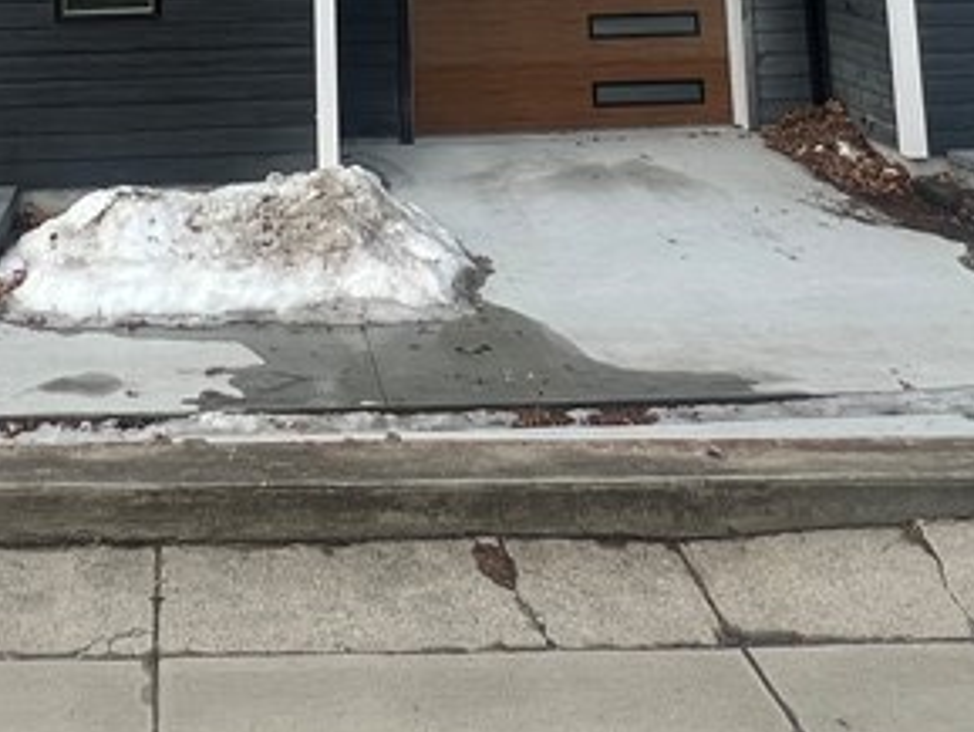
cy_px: -415
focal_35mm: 46
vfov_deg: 23.8
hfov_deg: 40.6
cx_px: 307
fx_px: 1295
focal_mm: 1.57
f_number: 1.8
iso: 32
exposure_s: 1/1024
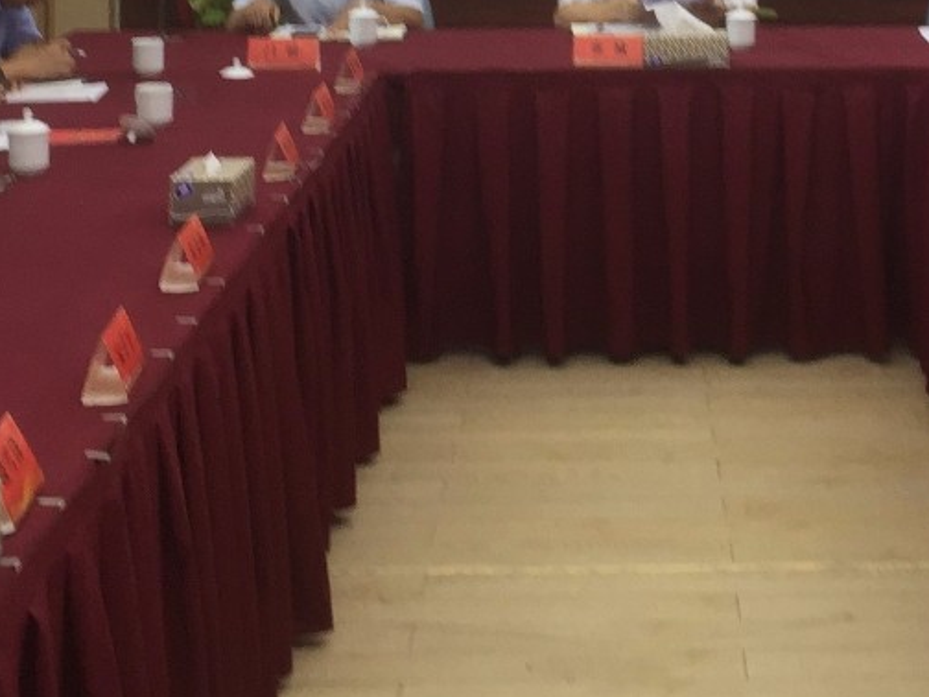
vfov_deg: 15.3
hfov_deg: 21.2
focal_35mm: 92
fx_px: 2469
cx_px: 658
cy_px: -223
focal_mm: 4.15
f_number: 2.2
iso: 40
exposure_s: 1/33
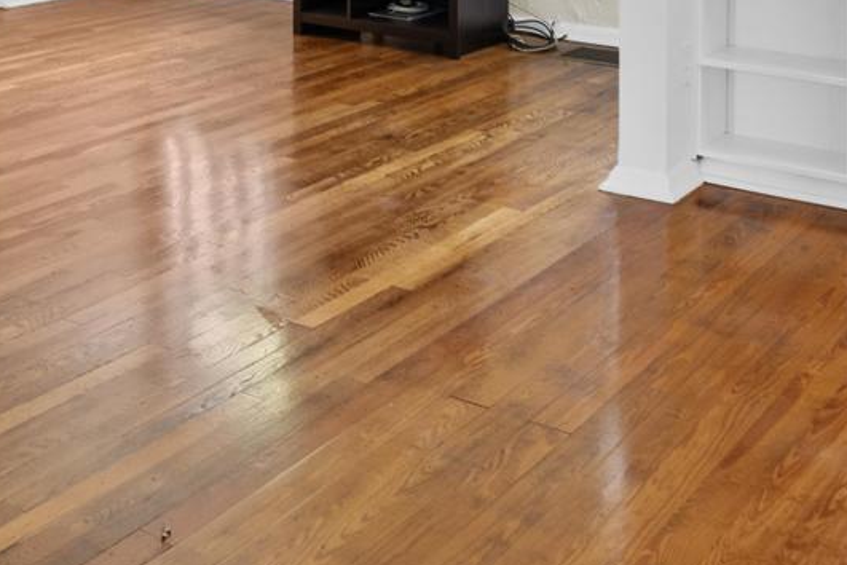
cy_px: -277
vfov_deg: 21.2
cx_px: 469
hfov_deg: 36.8
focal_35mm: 54
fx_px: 1270
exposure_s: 1/2
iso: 400
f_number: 8
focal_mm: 14
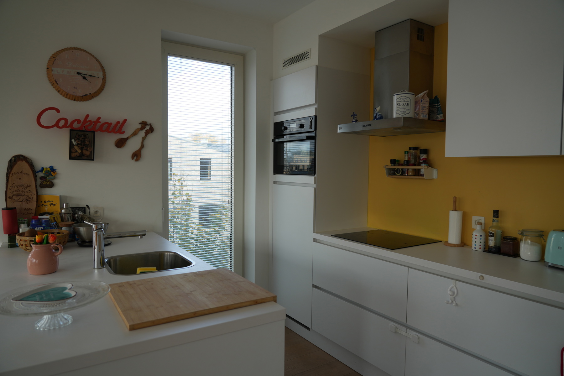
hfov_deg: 73.7
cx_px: 282
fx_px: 376
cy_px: 188
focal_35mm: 24
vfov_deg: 53.1
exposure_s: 1/160
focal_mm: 24
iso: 160
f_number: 4
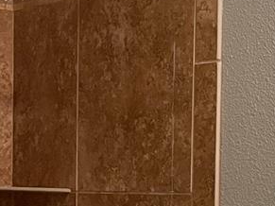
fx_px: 1064
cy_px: 332
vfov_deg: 10.6
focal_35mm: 134
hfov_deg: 14.2
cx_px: 335
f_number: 1.6
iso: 200
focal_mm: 5.1
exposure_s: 1/60
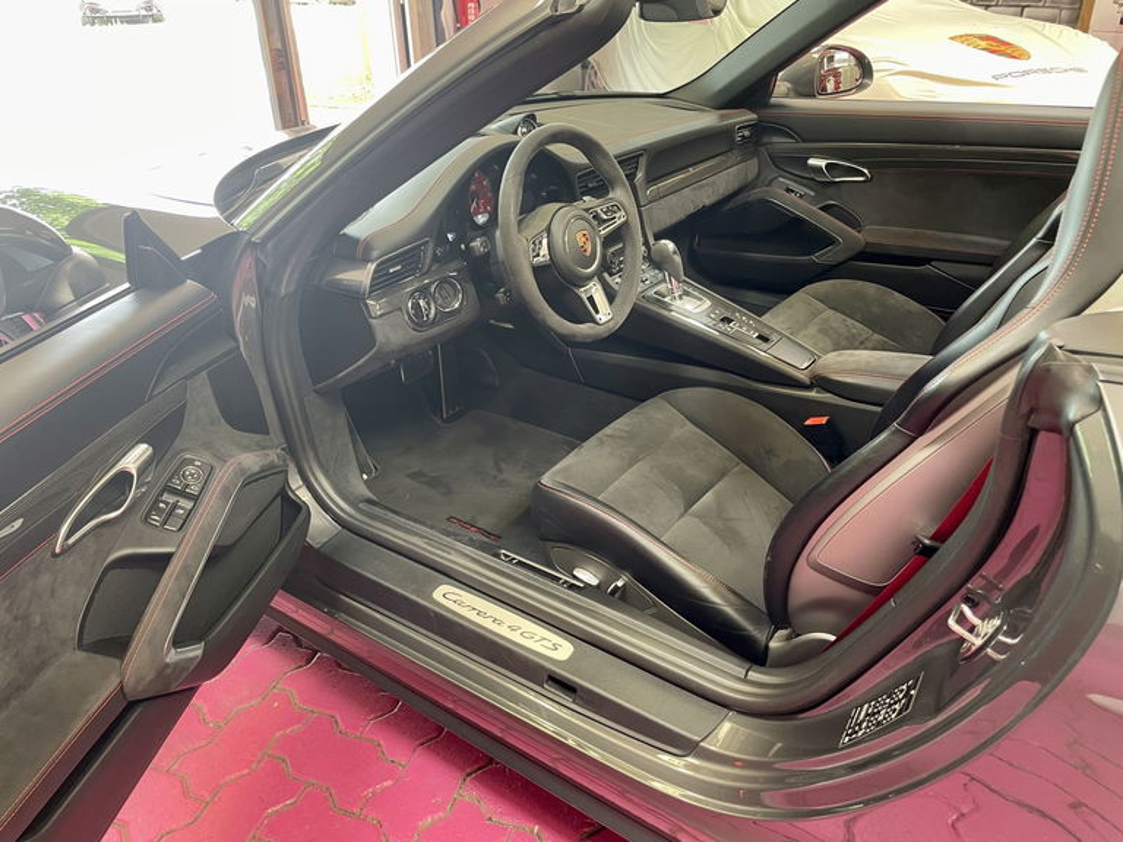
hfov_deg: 67.3
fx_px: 843
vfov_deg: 53.1
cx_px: 562
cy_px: 421
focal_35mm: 26
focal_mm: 4.2
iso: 125
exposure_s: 1/50
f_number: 1.6
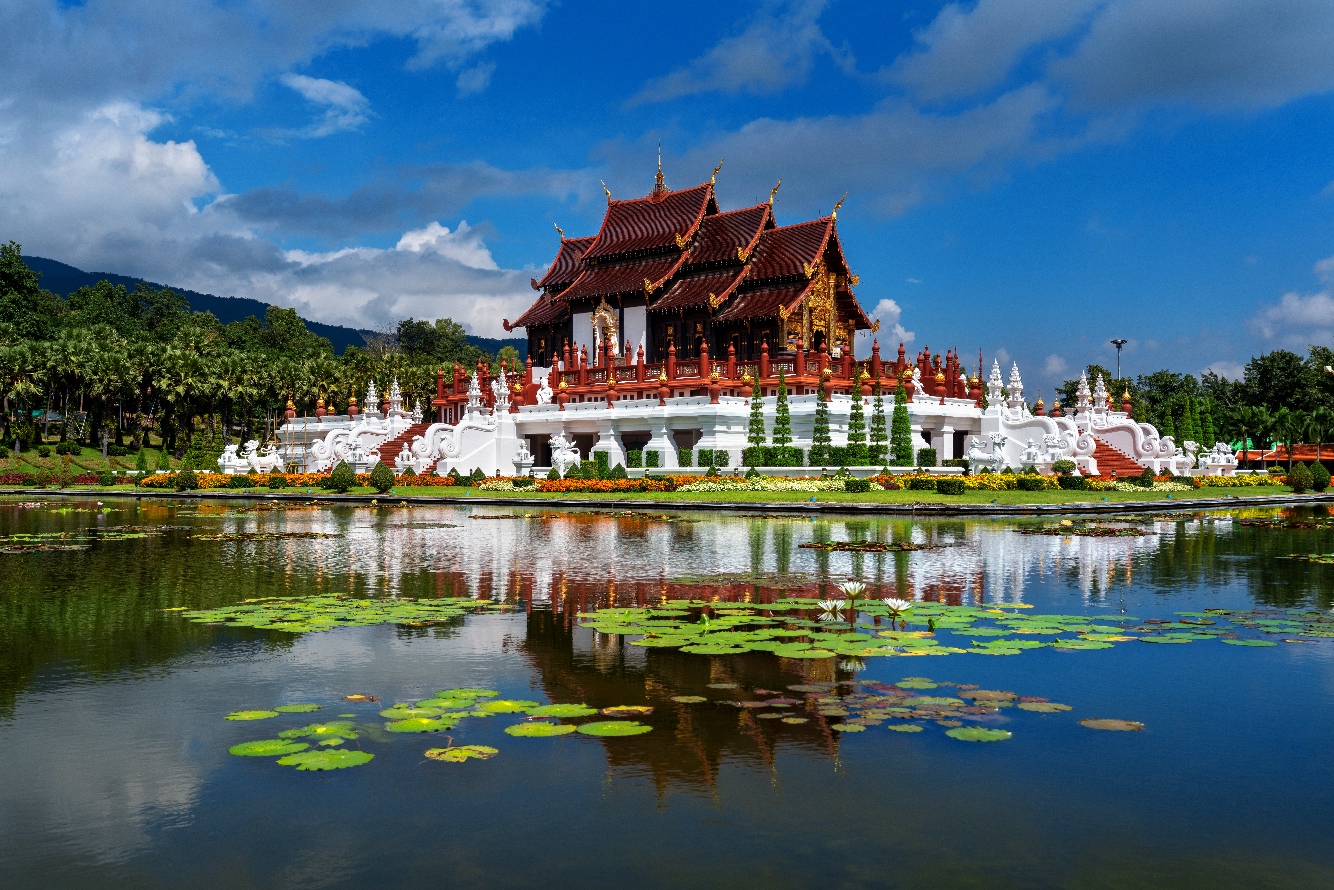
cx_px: 667
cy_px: 445
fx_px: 1297
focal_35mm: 35
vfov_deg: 37.9
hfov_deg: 54.4
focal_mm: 35
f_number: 9
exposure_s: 1/400
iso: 100
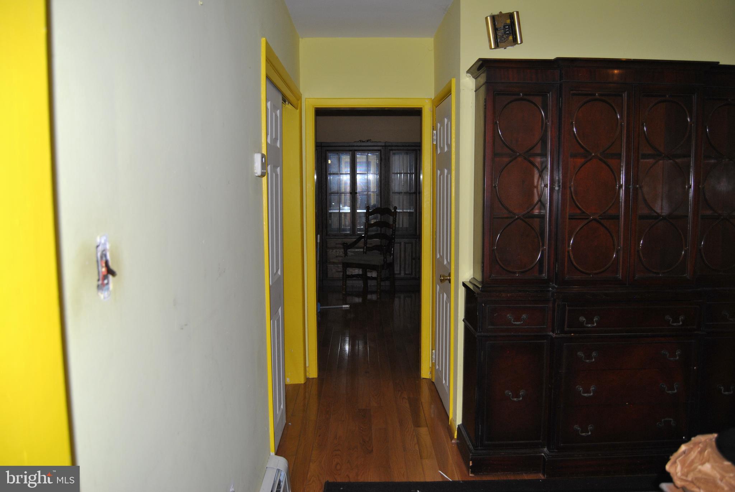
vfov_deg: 48.0
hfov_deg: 67.3
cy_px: 246
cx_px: 368
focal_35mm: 27
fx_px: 552
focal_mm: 18
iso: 200
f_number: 3.5
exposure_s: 1/60
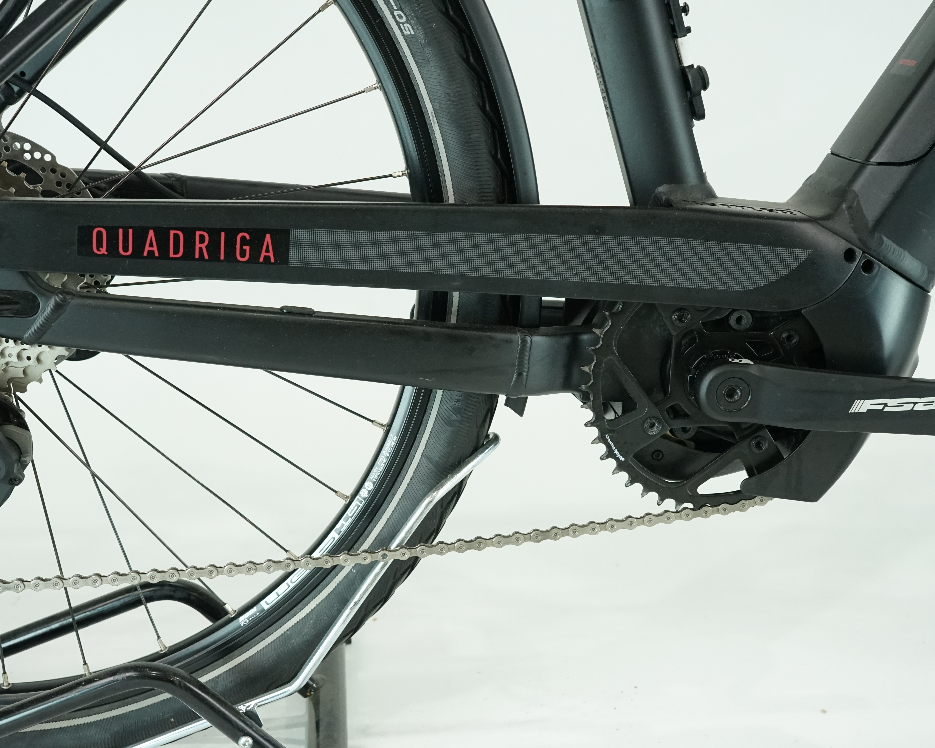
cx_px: 420
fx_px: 1301
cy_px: 411
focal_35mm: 47
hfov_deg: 39.5
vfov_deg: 32.1
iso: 2500
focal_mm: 37
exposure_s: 1/200
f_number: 6.3
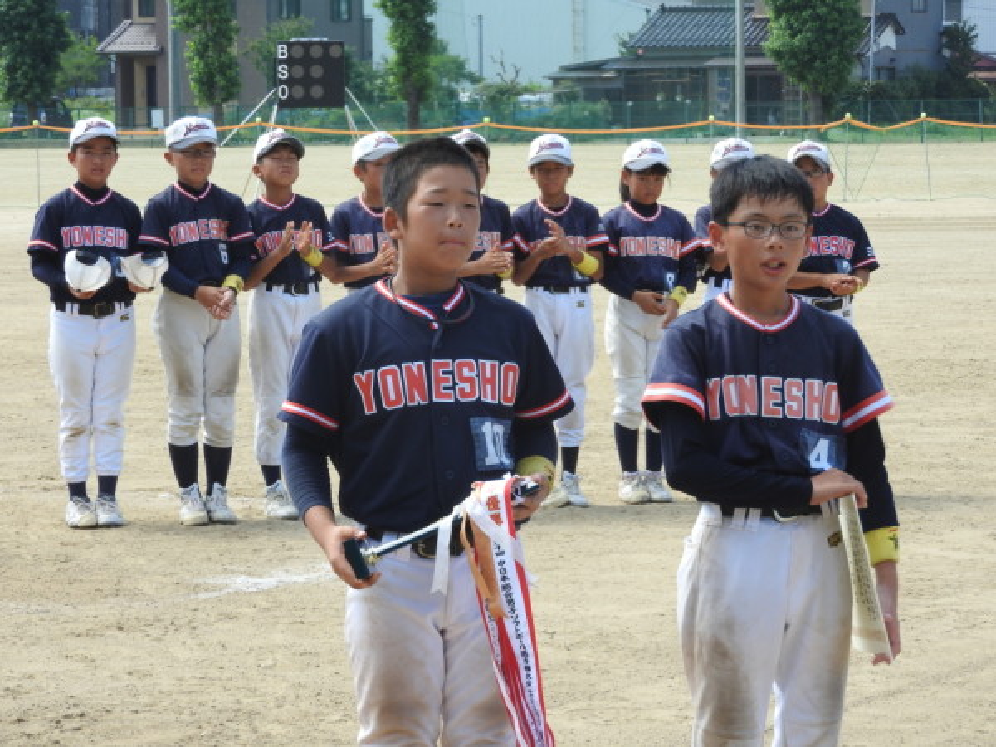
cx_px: 498
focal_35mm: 170
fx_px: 4891
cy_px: 374
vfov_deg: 8.7
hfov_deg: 11.6
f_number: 5.2
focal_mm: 30.5
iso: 100
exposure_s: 1/200
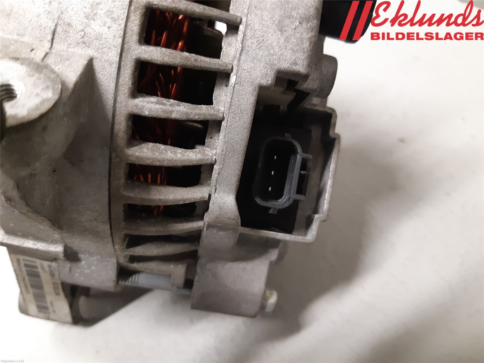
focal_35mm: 26
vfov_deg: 53.1
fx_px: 364
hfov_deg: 67.3
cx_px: 242
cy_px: 182
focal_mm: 3.93
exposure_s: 1/25
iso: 200
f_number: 1.7
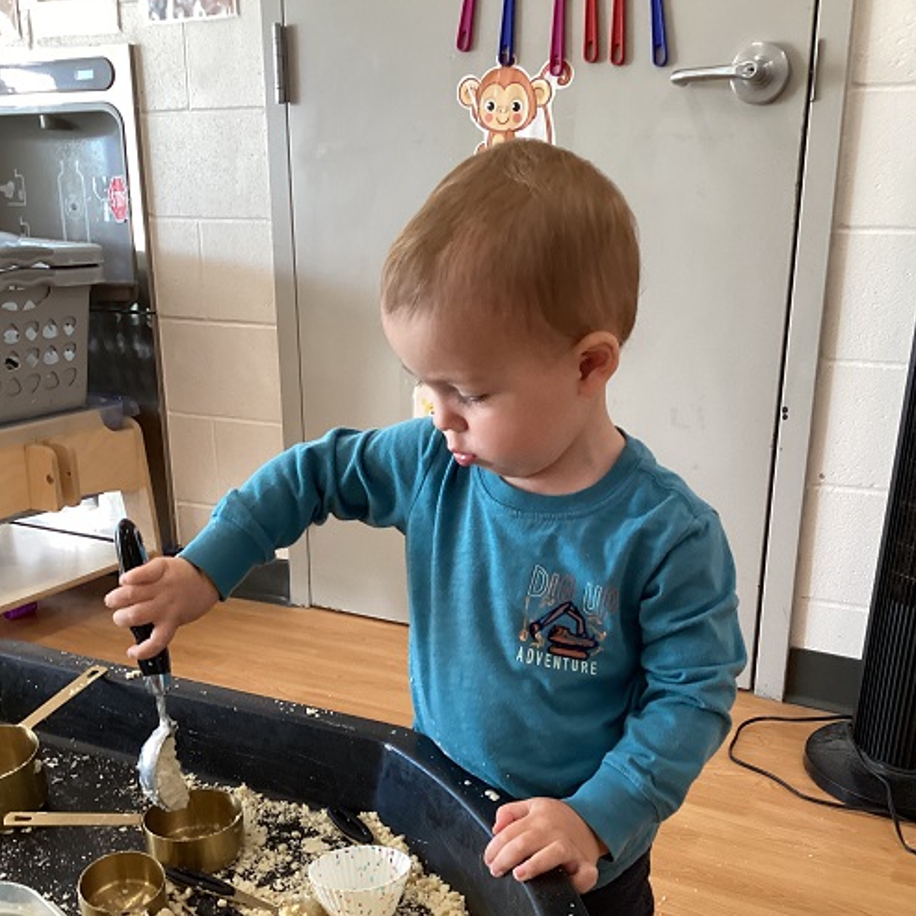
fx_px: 1108
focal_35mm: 37
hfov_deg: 44.9
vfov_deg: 44.4
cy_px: 591
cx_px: 461
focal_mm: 3.3
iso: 320
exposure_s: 1/60
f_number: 2.4
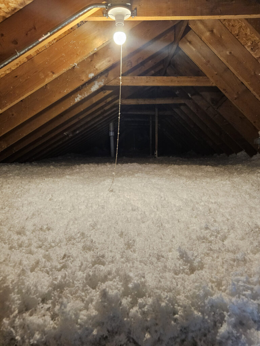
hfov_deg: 58.9
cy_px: 173
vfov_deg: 73.9
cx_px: 130
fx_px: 230
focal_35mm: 23
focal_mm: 6.3
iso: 500
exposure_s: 1/120
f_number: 1.7
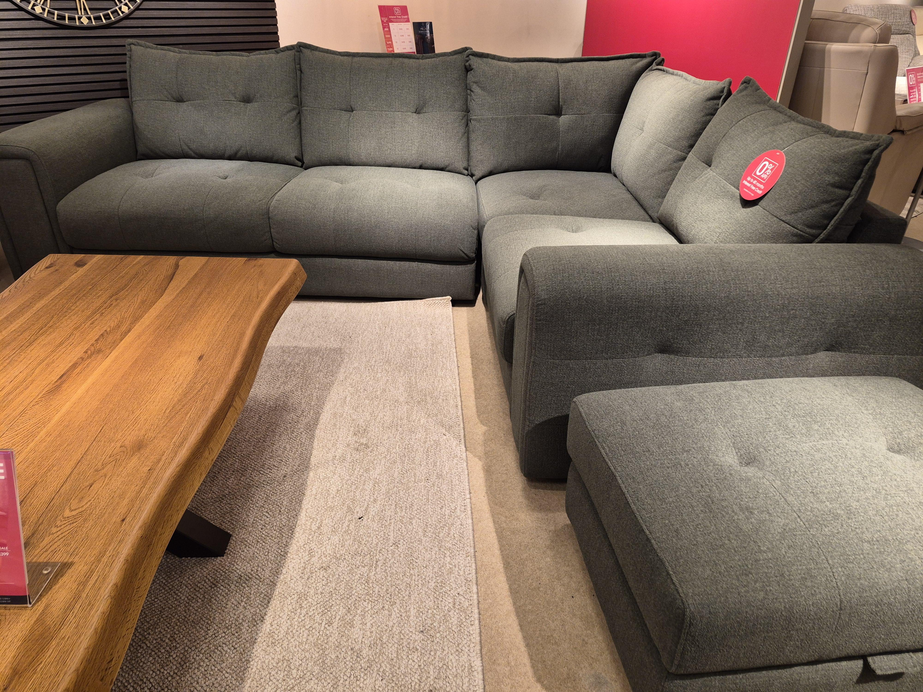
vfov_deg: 58.9
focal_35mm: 23
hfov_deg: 73.9
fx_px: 613
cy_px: 346
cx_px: 462
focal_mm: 5.4
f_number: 1.8
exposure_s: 1/100
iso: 250
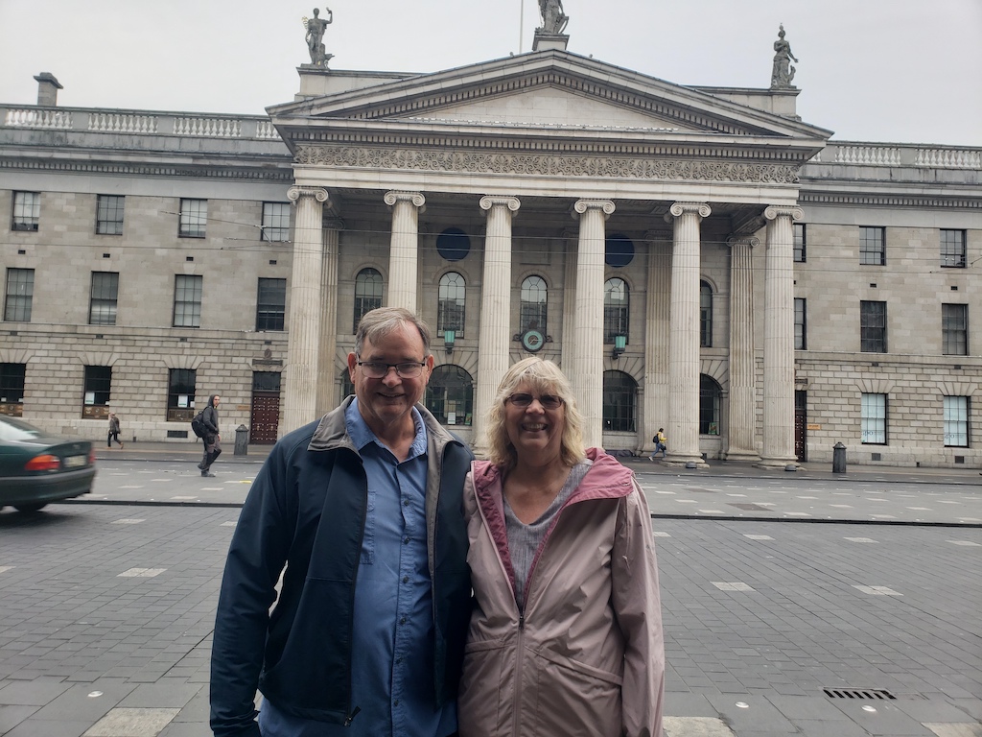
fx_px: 738
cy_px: 368
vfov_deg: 53.1
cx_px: 491
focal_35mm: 26
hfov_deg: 67.3
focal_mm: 4.3
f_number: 2.4
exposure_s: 1/174
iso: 50
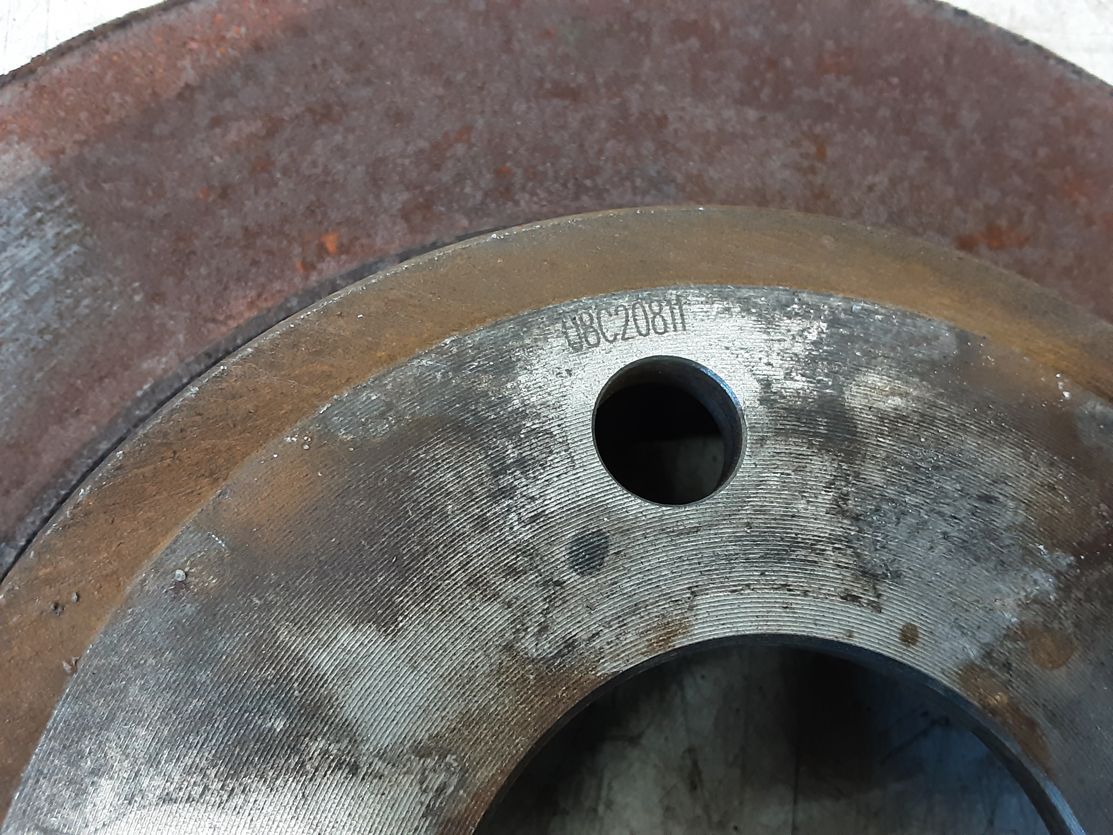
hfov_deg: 65.3
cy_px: 418
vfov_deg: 51.4
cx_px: 556
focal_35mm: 27
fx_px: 868
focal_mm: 2.91
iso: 160
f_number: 1.9
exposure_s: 1/25
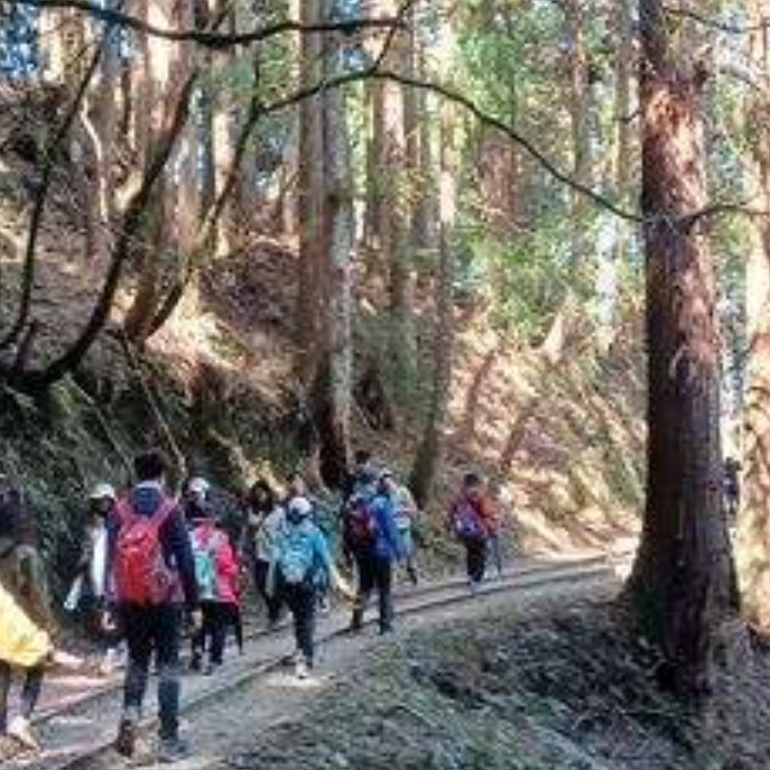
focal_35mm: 58
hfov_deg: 29.1
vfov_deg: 29.5
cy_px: 323
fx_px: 1460
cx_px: 185
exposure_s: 1/60
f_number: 1.8
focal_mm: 4.6
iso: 320
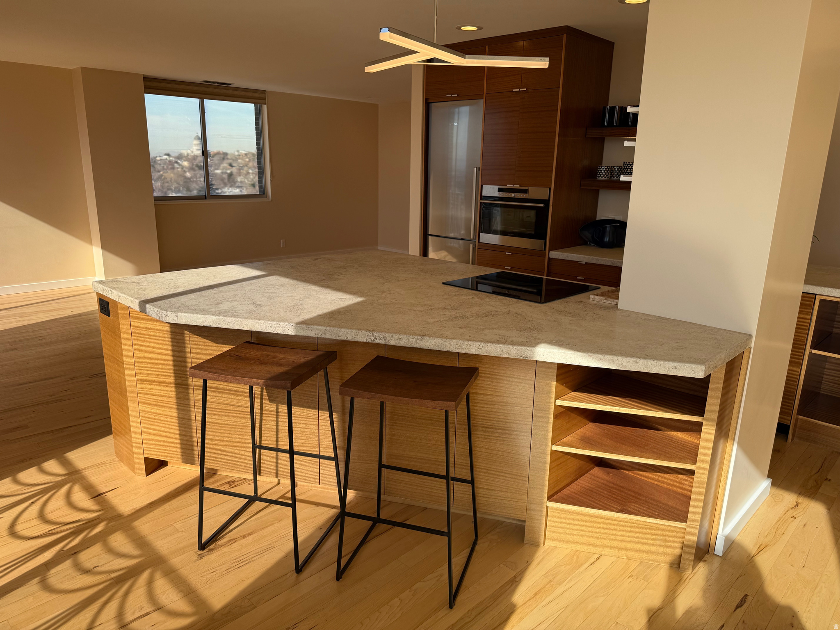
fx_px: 582
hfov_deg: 71.6
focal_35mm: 24
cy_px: 315
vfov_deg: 56.8
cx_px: 420
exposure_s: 1/1156
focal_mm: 6.76
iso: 80
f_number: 1.78
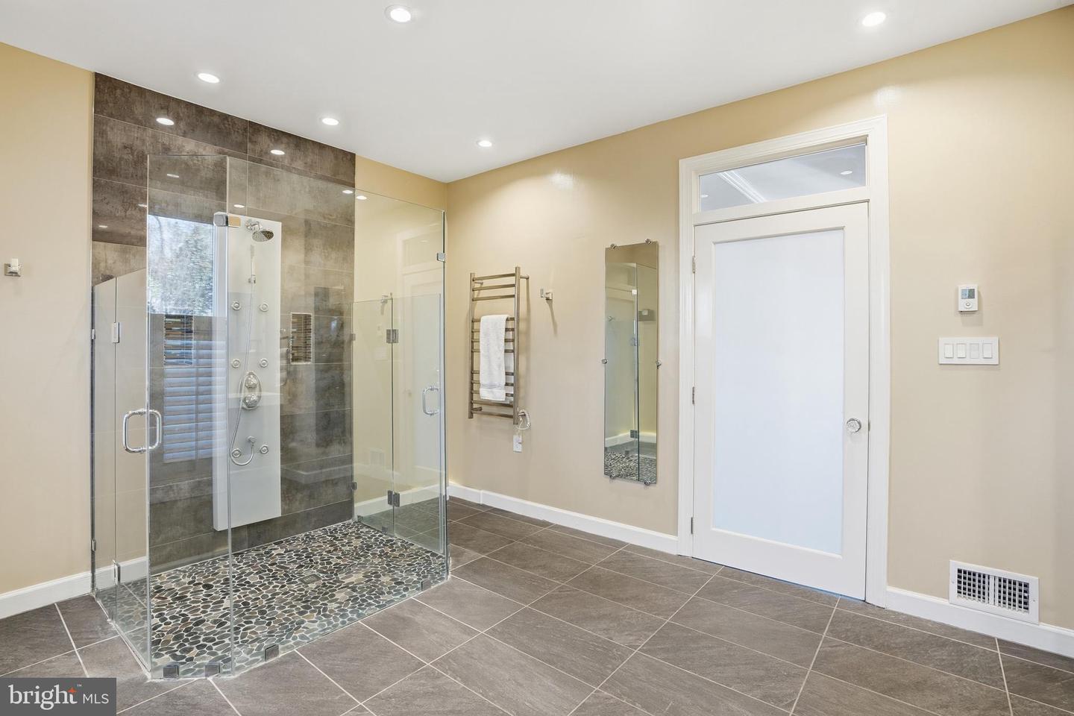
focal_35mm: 16
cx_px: 537
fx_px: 477
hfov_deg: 96.7
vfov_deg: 73.7
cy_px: 358
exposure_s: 1/60
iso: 400
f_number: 8
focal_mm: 16
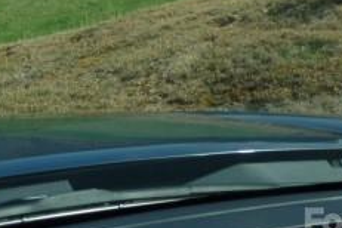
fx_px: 684
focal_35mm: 72
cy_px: -61
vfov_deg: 17.8
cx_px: -16
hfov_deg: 26.3
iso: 80
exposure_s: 1/400
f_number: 4
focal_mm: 4.1
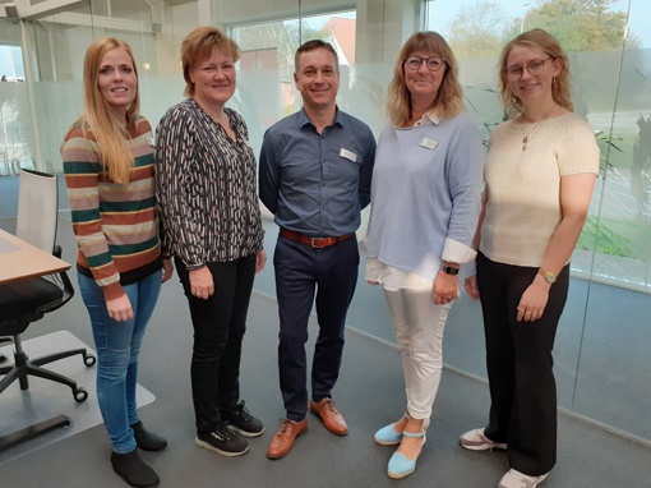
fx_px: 508
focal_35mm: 27
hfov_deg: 65.3
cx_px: 326
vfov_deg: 51.3
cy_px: 244
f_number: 1.9
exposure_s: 1/100
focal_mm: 3.6
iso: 80
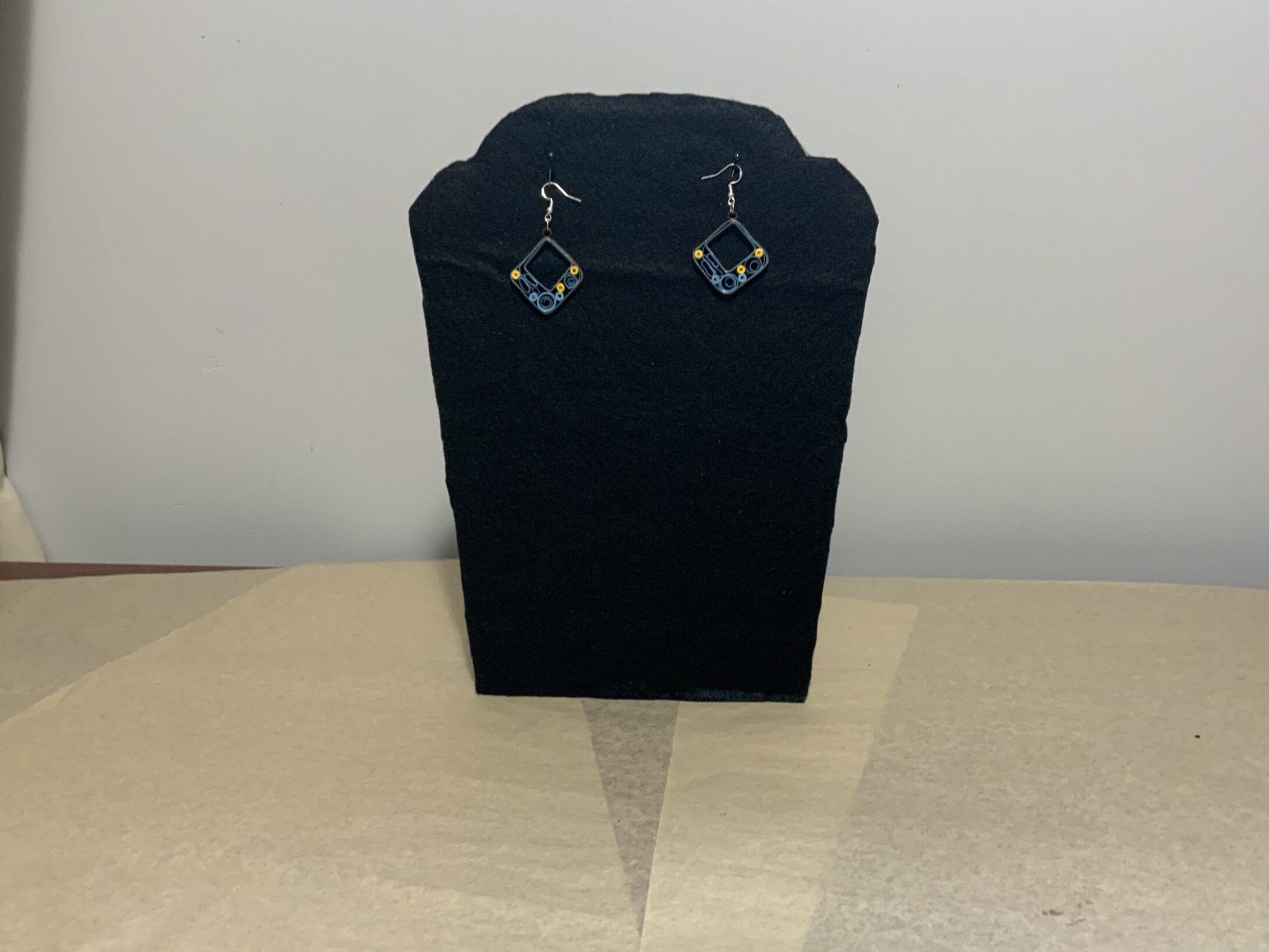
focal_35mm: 34
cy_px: 513
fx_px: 1246
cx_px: 651
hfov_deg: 54.0
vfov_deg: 41.8
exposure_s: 1/60
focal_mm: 3
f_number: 1.8
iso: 200
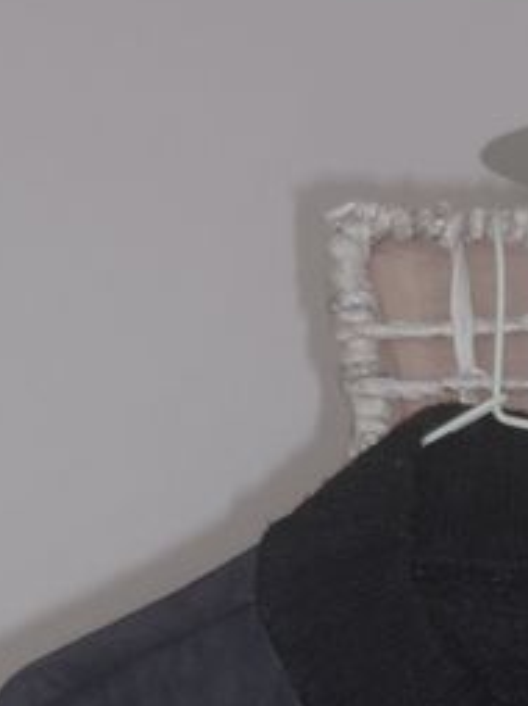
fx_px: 2648
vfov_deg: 13.8
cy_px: 1215
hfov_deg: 11.2
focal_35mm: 130
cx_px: 578
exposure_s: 1/30
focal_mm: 5.5
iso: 100
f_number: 2.8
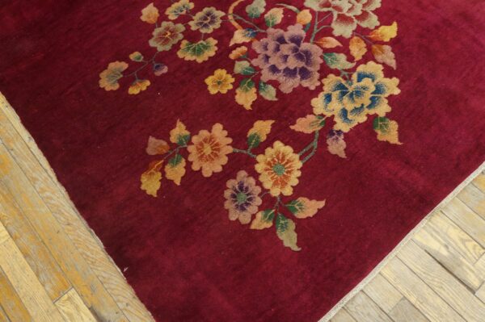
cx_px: 242
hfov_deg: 62.0
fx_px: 404
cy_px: 161
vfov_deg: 43.5
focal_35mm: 30
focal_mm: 20
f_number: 4
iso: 1600
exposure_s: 1/60
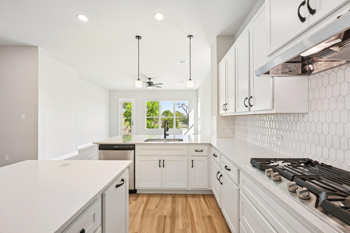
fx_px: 146
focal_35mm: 15
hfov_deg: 100.4
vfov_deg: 77.3
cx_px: 175
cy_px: 116
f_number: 6.7
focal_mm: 15
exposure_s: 1/20
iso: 100
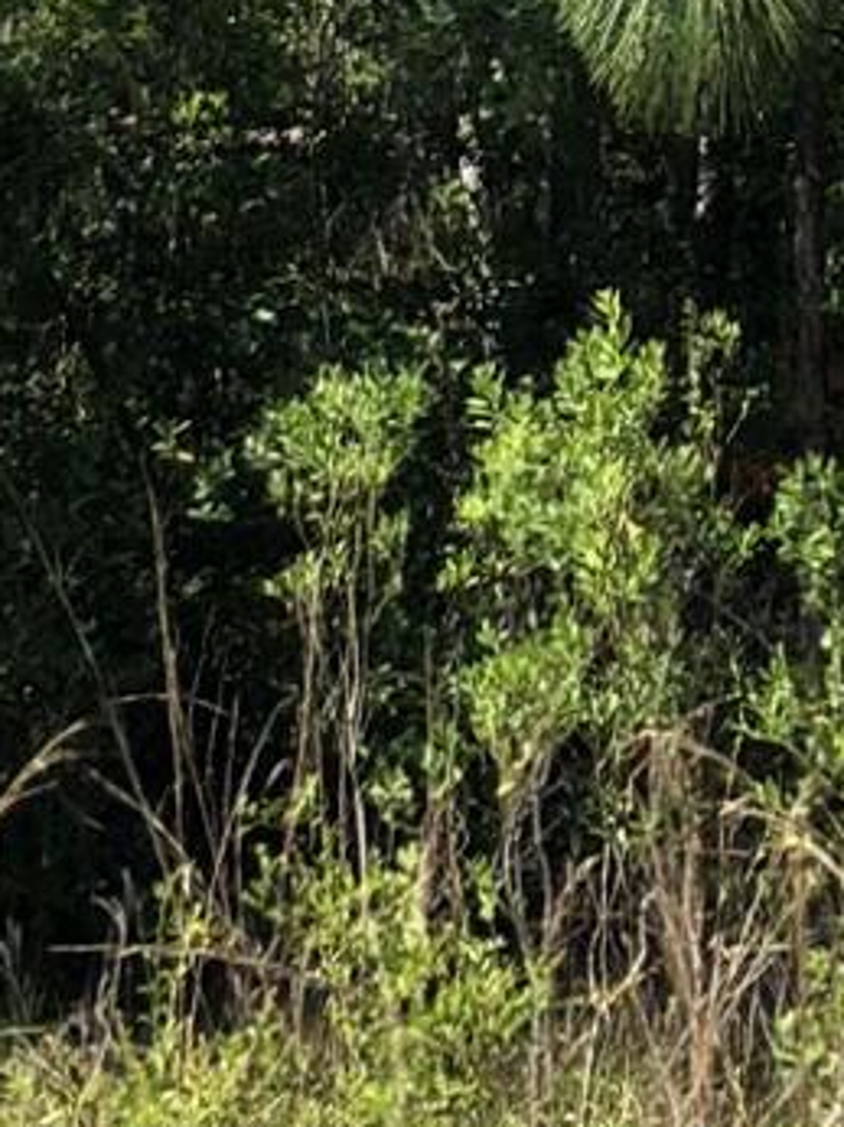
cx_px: 609
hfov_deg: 9.1
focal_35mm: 162
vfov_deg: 11.3
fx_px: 5273
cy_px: -935
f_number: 1.8
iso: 20
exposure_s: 1/1845
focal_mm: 3.99
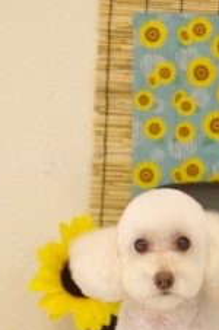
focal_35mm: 133
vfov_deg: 15.3
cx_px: 171
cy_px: 291
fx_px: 1217
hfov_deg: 10.3
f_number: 3.2
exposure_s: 1/125
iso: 1600
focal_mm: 50
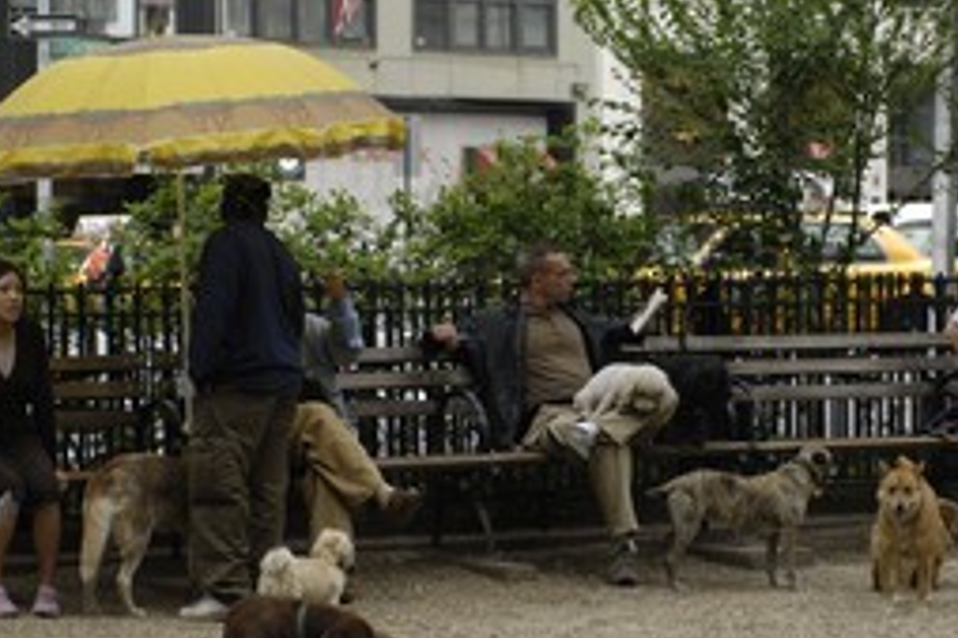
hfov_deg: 13.8
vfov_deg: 9.2
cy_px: 223
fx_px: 3962
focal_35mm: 149
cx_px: 617
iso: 100
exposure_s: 1/160
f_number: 3.5
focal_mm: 60
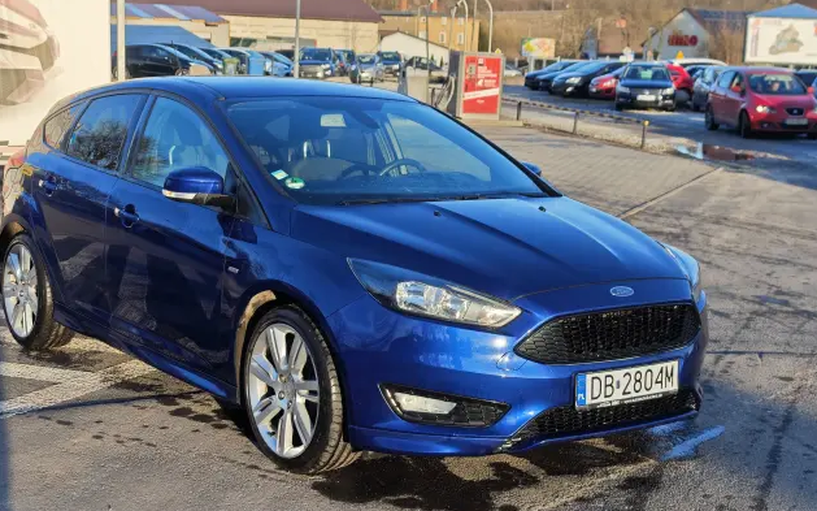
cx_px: 413
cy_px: 254
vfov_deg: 23.5
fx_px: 1225
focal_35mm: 55
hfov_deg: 36.9
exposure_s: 1/1190
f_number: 2
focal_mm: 8.72
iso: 50
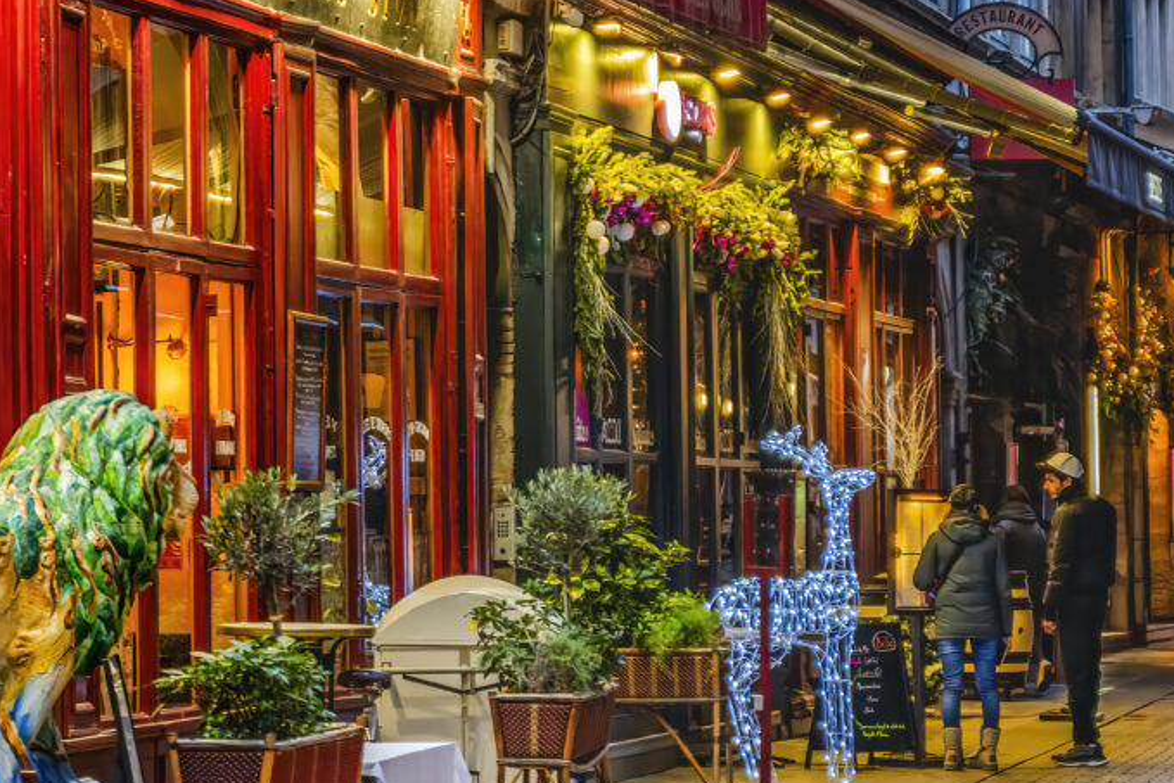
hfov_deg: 12.9
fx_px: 5186
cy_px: 323
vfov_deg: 8.6
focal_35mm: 159
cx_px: 662
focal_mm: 60
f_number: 2.8
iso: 800
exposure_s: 1/160
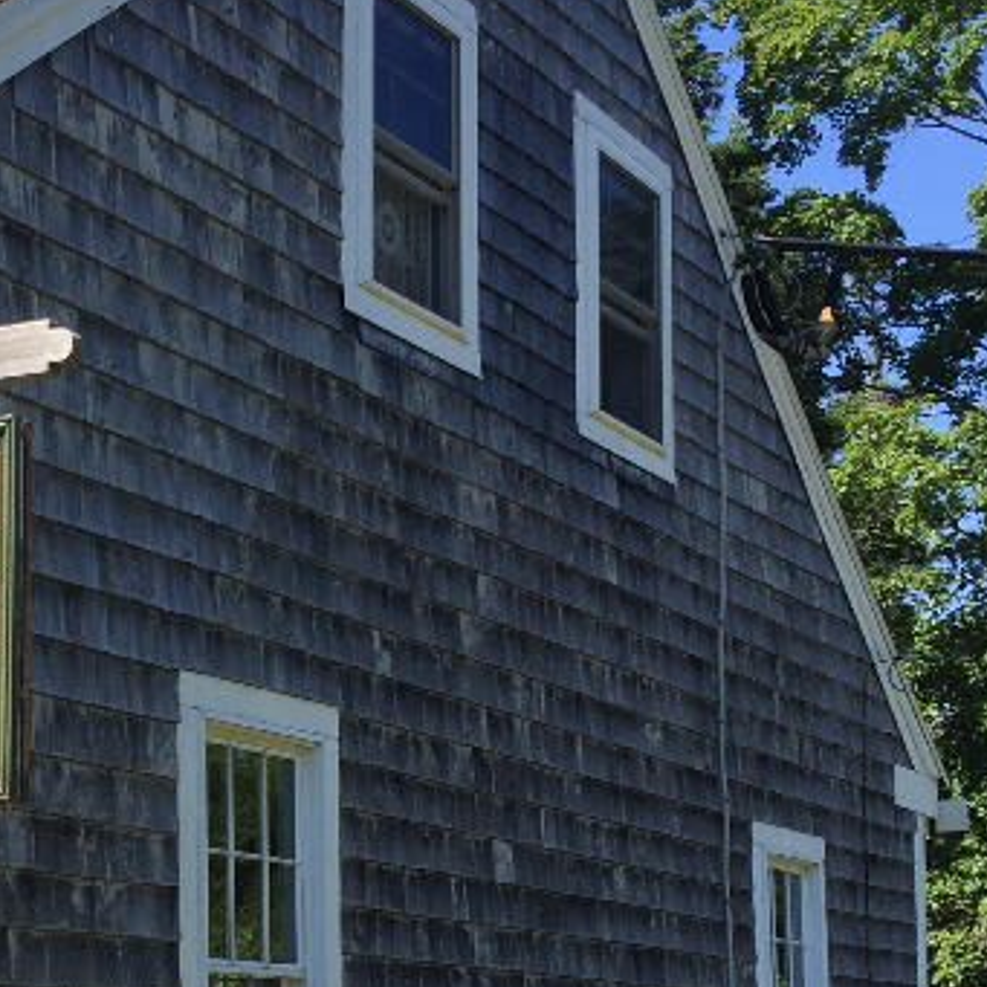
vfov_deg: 22.1
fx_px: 2484
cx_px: -58
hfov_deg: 21.5
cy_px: 839
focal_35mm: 77
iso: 32
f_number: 2.2
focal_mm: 4.15
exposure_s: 1/1130
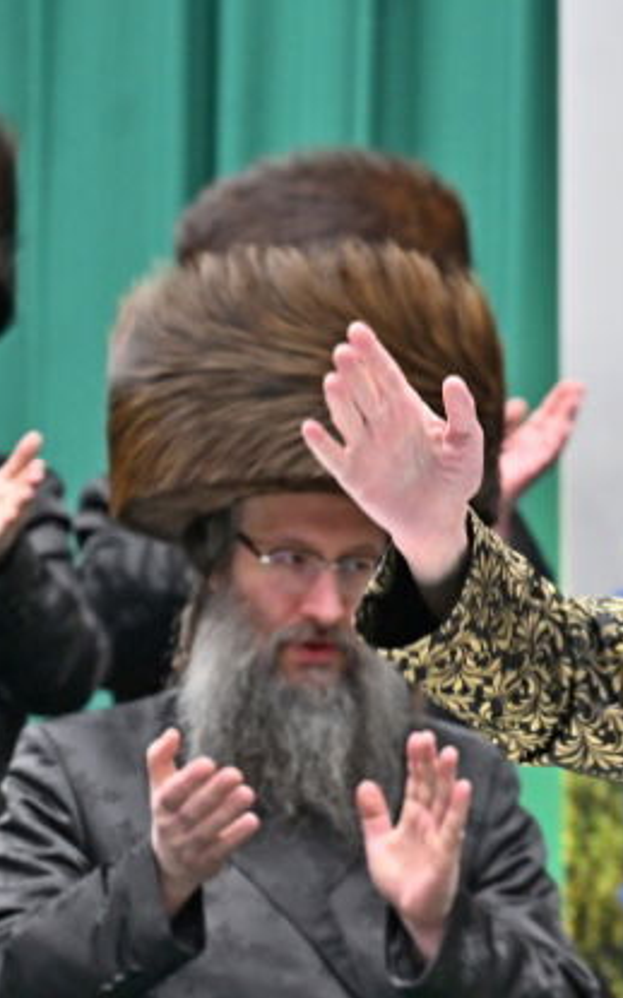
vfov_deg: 7.0
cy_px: 646
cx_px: 1058
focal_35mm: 302
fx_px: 8213
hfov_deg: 4.3
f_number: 4
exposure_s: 1/400
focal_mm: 120
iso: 800
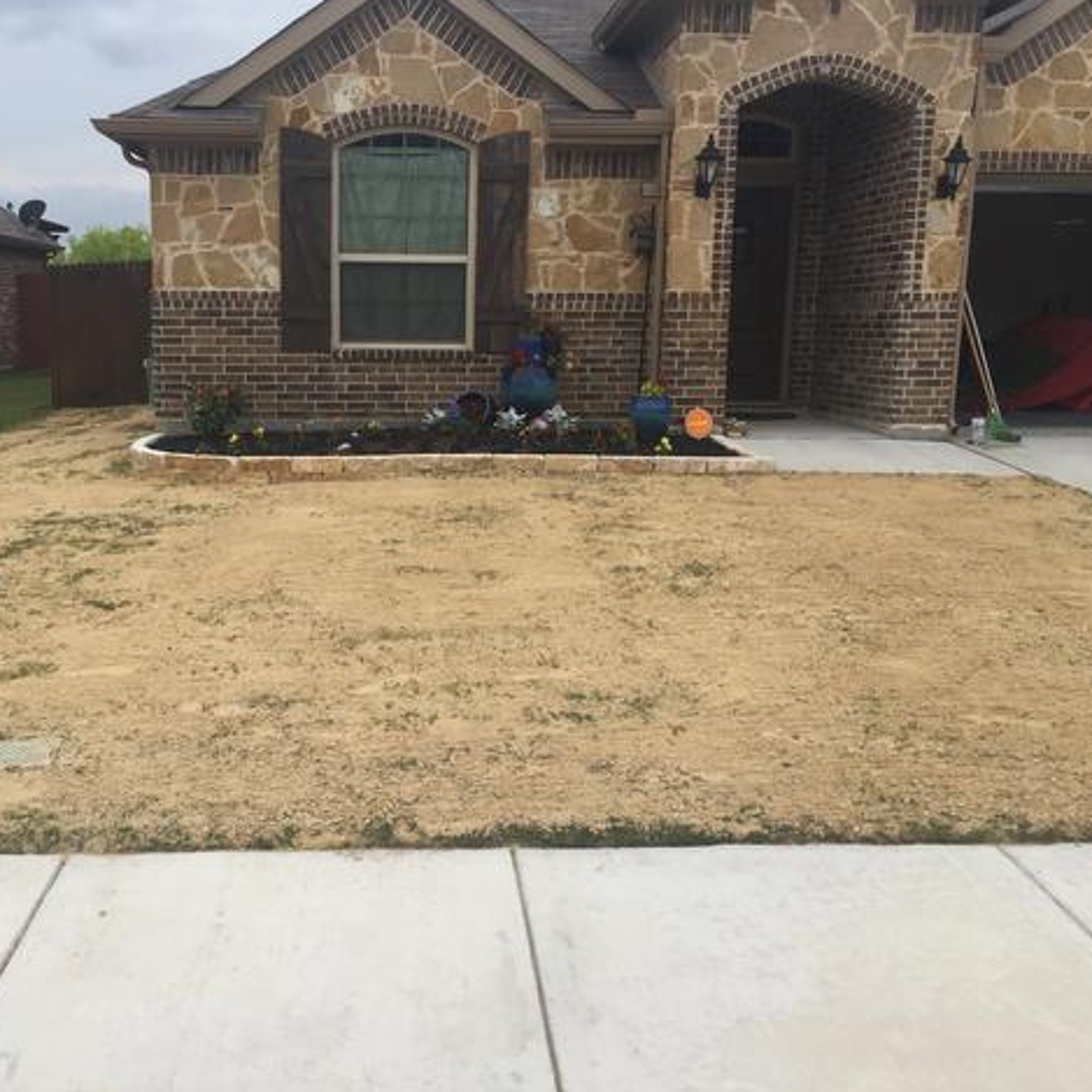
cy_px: 536
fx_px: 1249
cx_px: 419
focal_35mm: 35
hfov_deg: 46.9
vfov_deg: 47.2
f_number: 2.2
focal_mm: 4.15
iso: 32
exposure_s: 1/842
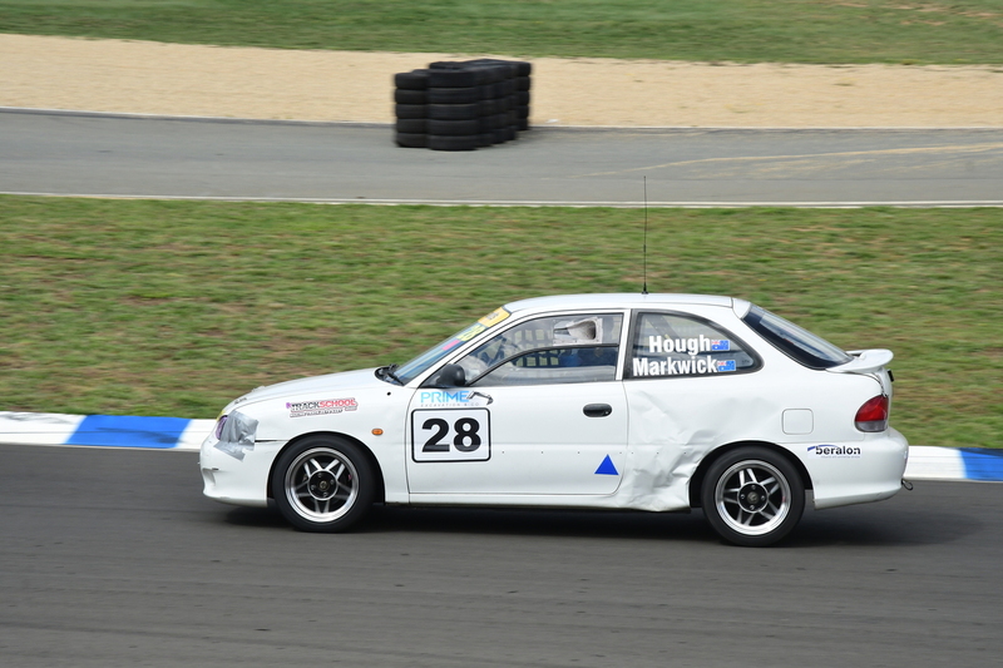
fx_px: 3342
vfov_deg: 11.4
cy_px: 334
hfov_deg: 17.1
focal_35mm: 120
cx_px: 502
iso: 400
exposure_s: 1/400
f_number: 11
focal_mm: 80
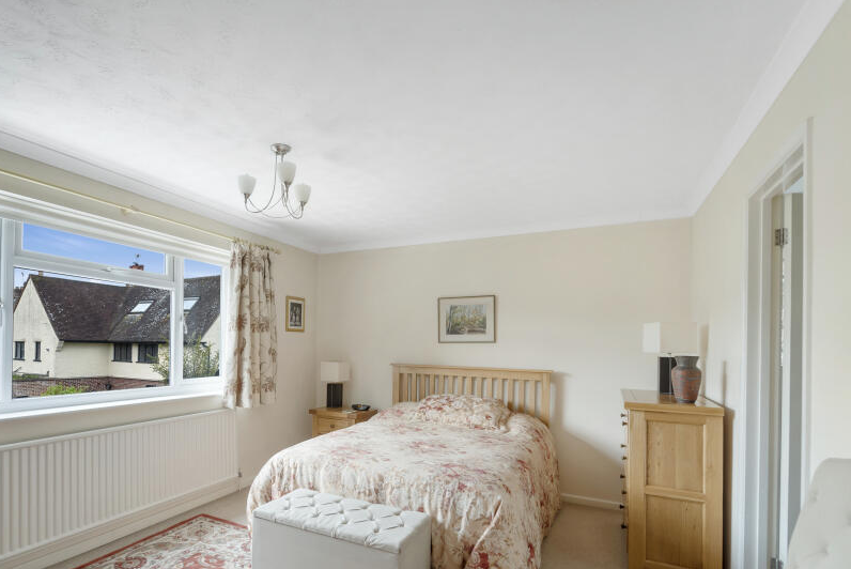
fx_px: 426
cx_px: 355
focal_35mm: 18
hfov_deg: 89.2
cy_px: 345
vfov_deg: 66.7
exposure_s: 1/15
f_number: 6.3
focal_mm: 14
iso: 320
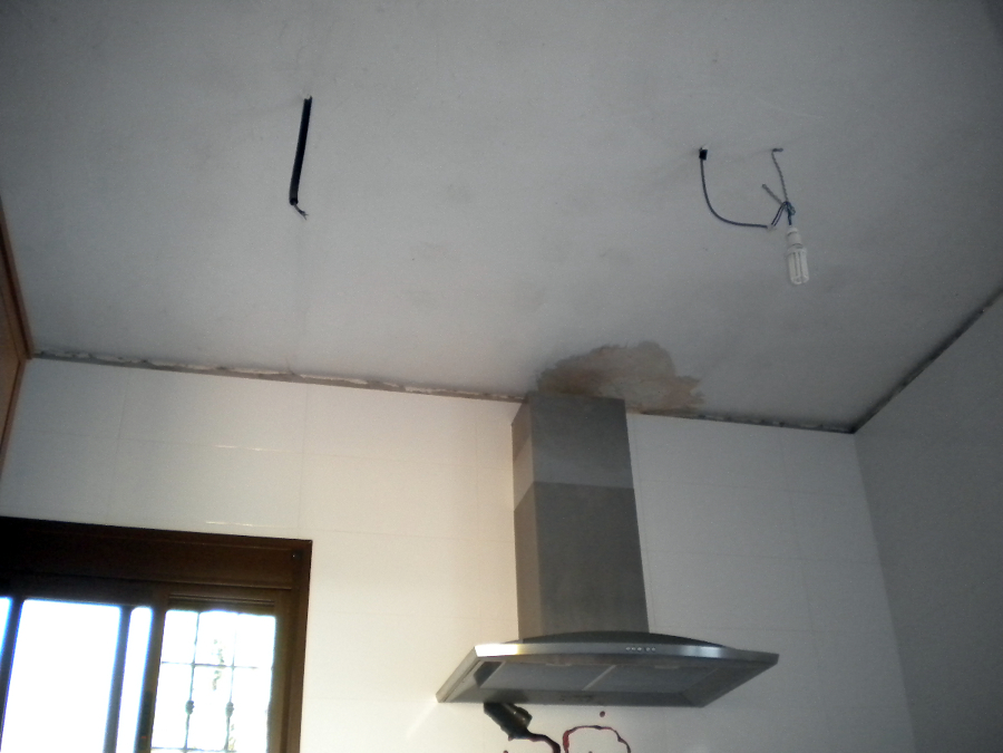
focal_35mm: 35
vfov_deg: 40.7
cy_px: 376
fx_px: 1014
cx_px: 502
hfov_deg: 52.6
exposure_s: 1/30.5
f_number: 3.1
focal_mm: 6.3
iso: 400
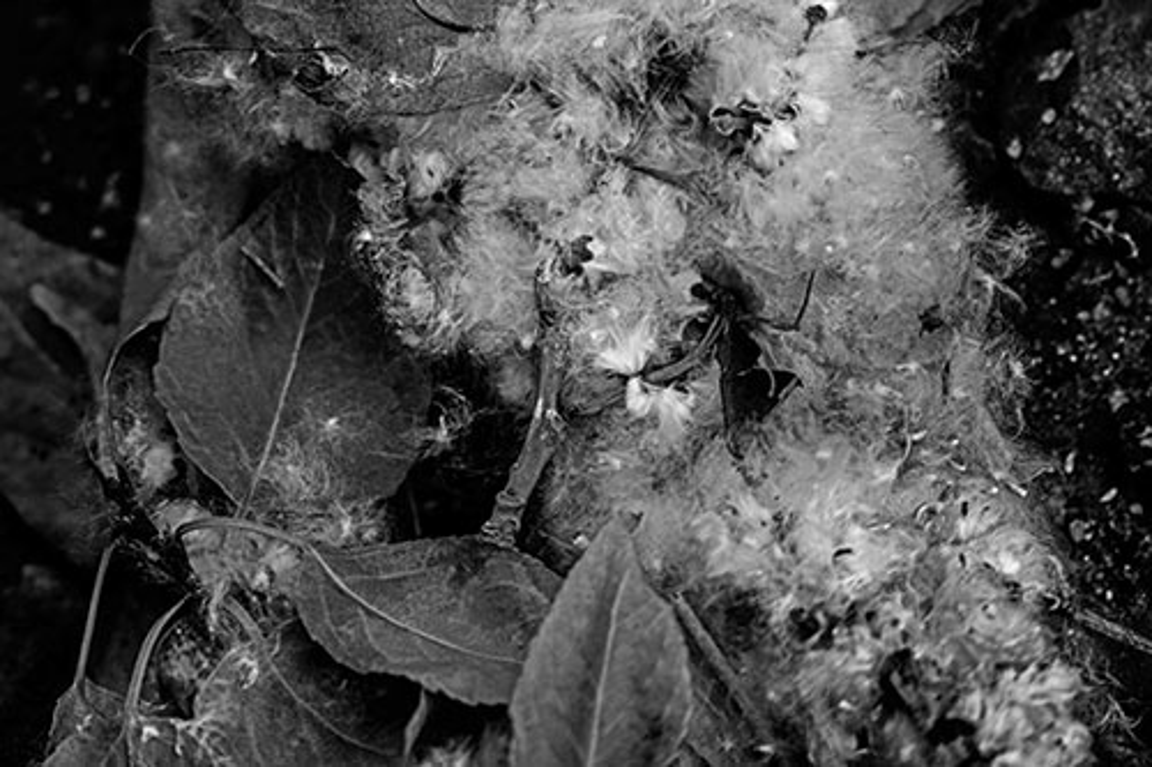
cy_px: 384
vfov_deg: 6.5
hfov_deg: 9.8
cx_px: 576
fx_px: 6717
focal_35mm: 210
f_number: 6.3
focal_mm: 210
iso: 1000
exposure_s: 1/1250
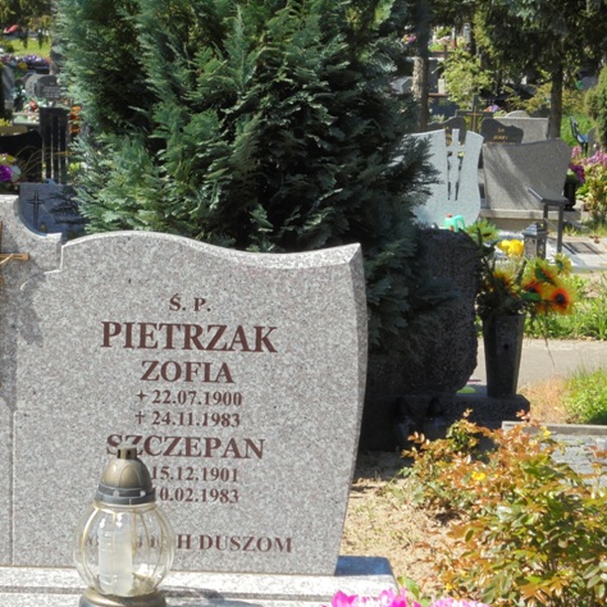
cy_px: 304
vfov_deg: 17.6
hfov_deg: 17.5
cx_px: 201
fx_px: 1964
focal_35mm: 99
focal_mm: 14.9
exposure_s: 1/200
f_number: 6.7
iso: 100
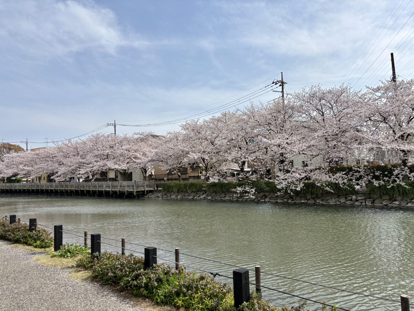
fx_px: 311
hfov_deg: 67.3
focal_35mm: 26
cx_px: 207
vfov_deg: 53.1
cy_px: 156
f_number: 1.6
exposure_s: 1/4950
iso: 50
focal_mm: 5.96
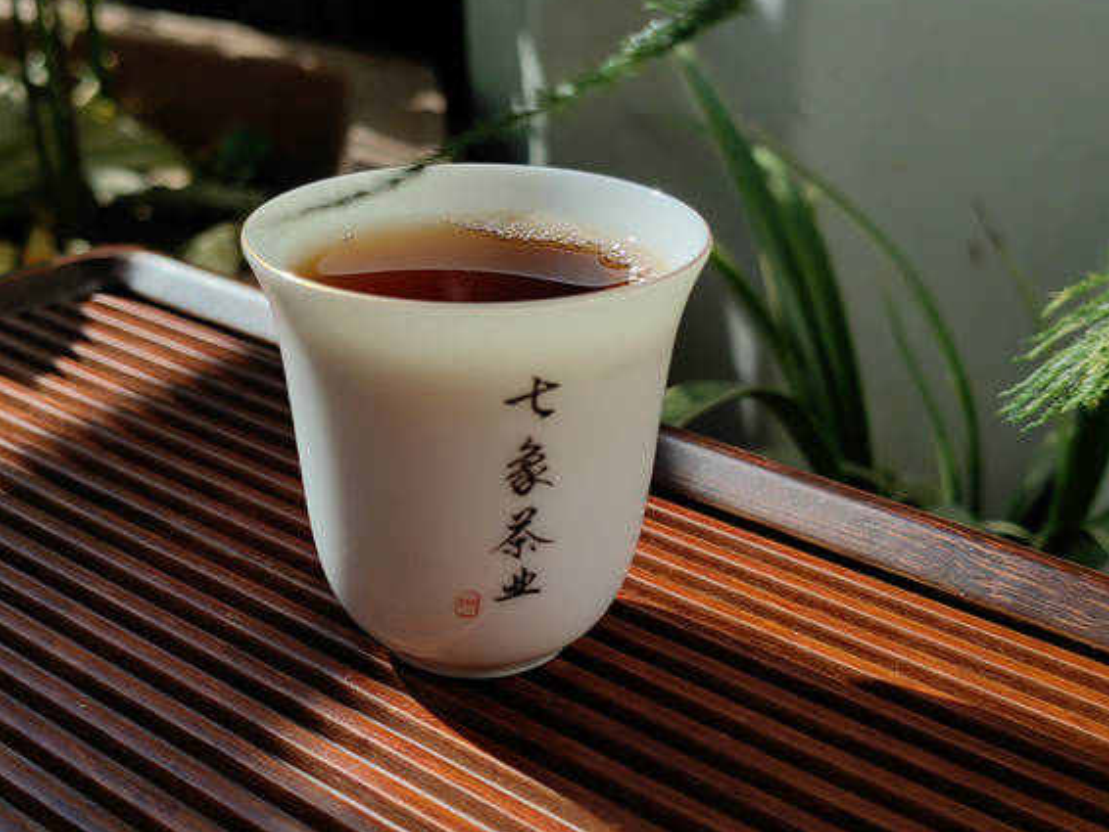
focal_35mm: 52
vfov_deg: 28.0
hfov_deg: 36.8
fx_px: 1667
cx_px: 515
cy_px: 442
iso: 50
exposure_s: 1/539
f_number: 1.8
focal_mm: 5.54
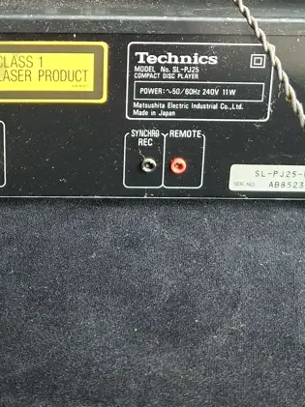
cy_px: -73
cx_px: 91
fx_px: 659
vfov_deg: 29.8
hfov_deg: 25.9
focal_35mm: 56
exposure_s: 1/100
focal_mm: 5.54
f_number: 1.8
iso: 320
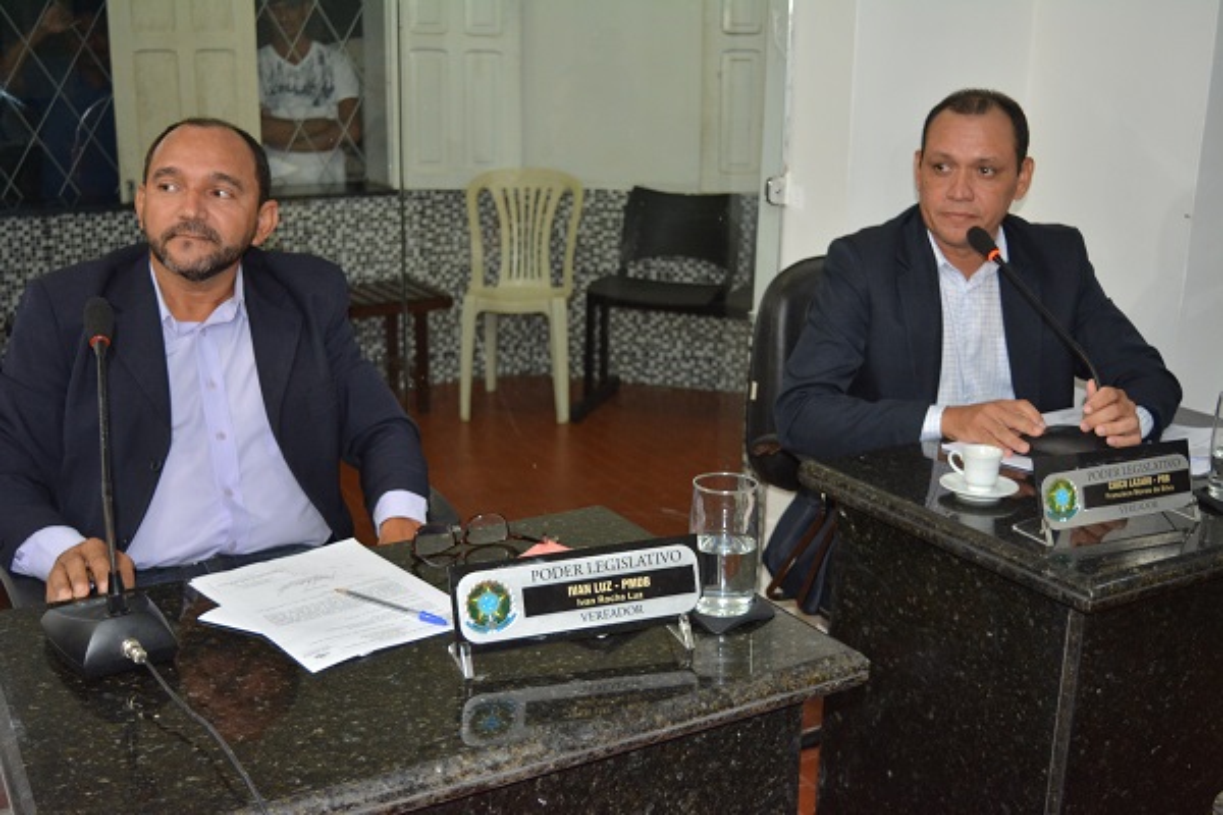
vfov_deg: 33.0
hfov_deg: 47.9
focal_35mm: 40
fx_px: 1376
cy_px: 408
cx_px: 612
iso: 1000
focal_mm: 27
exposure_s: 1/60
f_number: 4
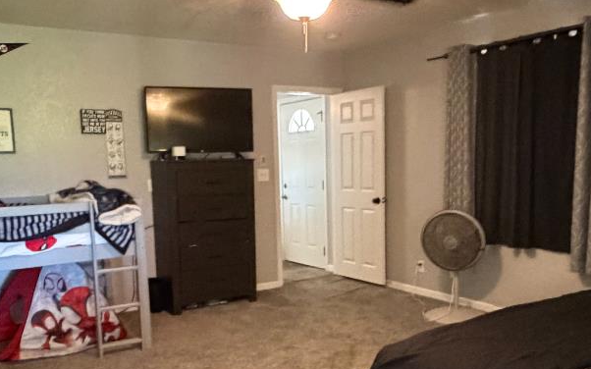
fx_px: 596
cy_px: 252
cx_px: 291
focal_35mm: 37
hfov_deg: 52.8
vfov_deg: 34.0
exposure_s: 1/40
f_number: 2.2
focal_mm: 2.22
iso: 1250
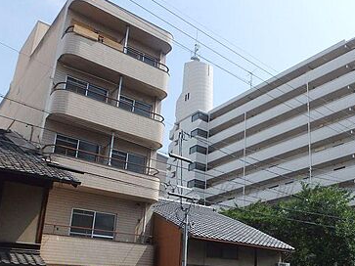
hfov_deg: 47.0
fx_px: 379
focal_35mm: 37
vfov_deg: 37.8
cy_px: 195
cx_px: 291
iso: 125
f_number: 6
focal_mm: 3.7
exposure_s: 1/640
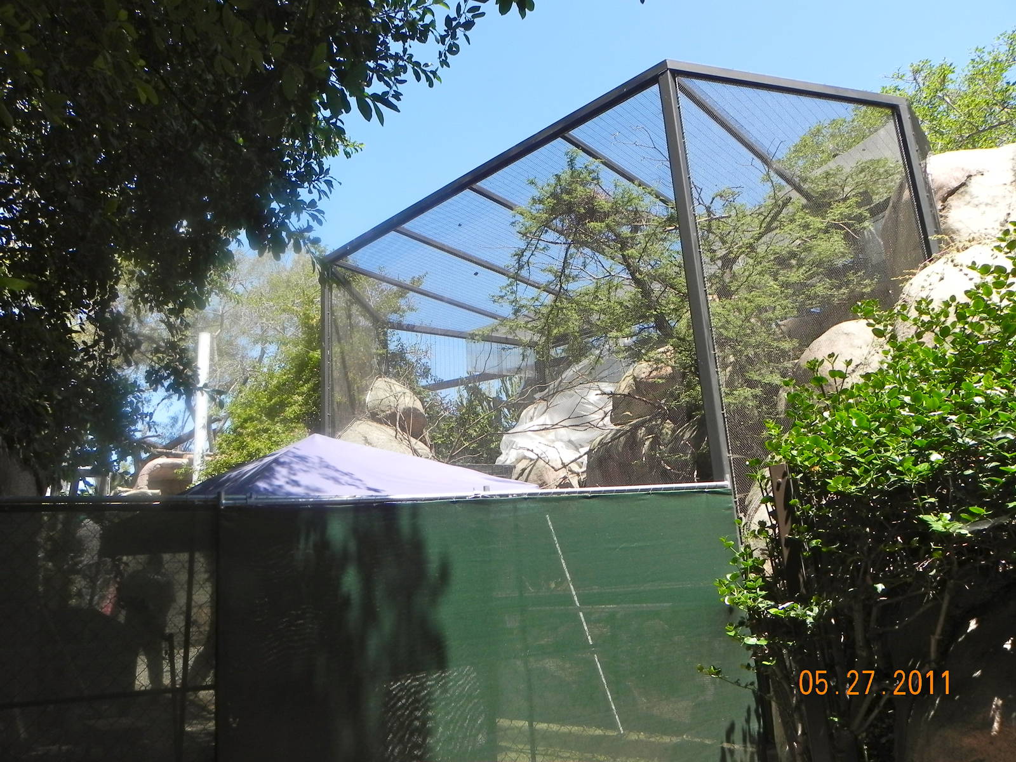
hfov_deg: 67.3
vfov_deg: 53.1
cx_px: 508
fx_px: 763
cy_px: 381
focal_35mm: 26
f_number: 5.6
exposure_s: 1/233
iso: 160
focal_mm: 4.6
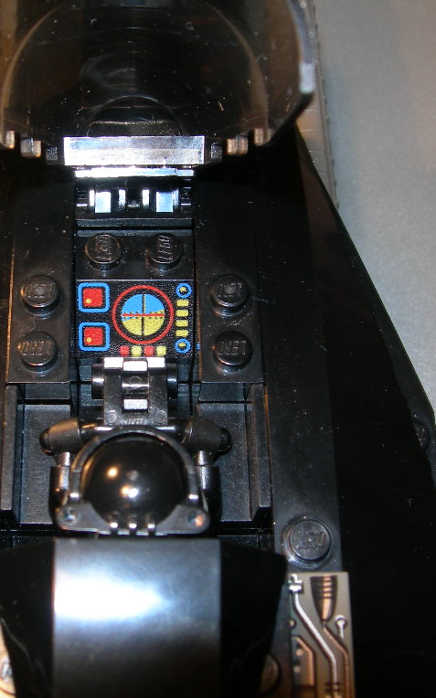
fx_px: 1027
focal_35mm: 54
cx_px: 88
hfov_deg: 23.6
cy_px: 349
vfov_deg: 37.5
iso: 50
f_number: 4.8
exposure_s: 1/30
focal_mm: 7.8
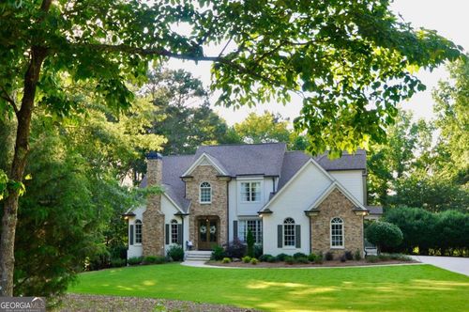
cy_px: 156
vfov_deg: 39.9
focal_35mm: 33
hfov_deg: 57.3
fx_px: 429
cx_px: 234
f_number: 5.6
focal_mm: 22
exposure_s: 1/125
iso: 200
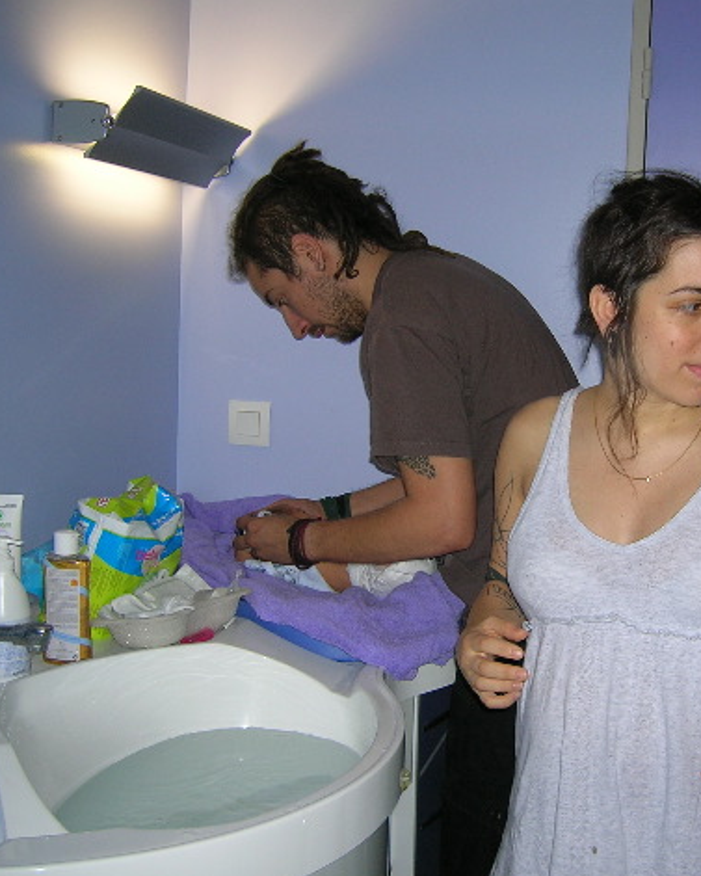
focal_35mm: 45
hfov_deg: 32.9
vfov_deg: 41.1
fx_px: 1167
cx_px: 511
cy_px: 441
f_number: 2.9
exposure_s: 1/60.1
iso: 50
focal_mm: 5.7
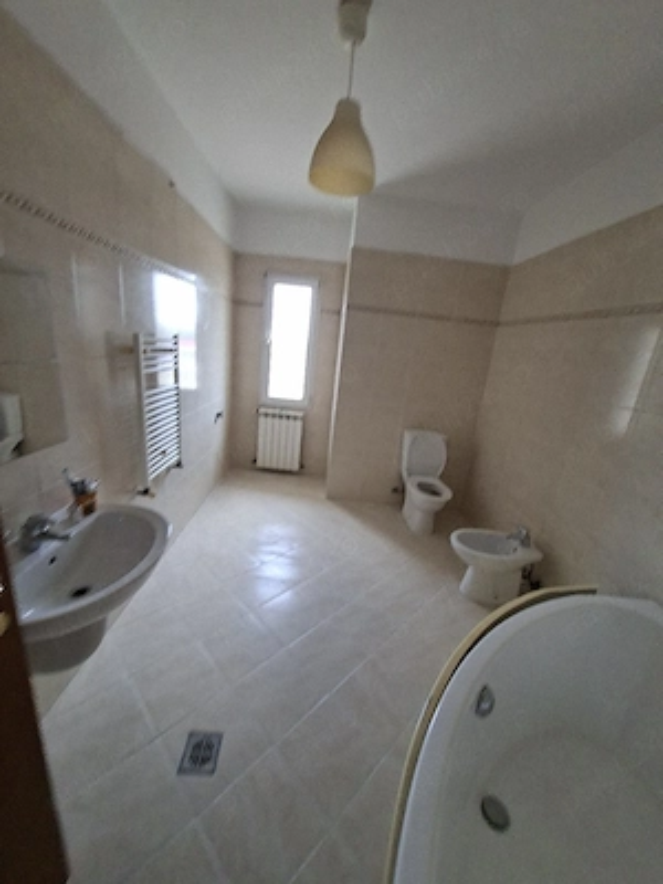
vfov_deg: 106.2
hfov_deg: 89.9
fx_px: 332
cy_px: 442
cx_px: 332
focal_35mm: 13
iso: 80
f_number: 2.2
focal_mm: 1.74
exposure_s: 1/50
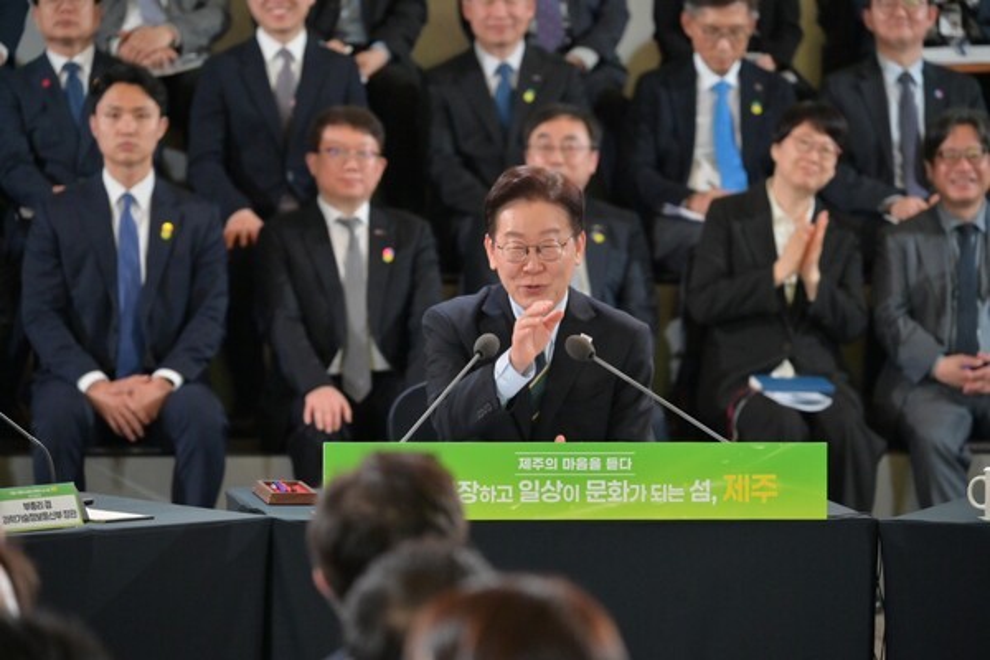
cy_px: 330
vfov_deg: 5.7
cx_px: 495
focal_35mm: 240
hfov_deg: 8.6
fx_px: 6599
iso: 3200
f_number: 5.6
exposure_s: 1/250
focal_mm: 240
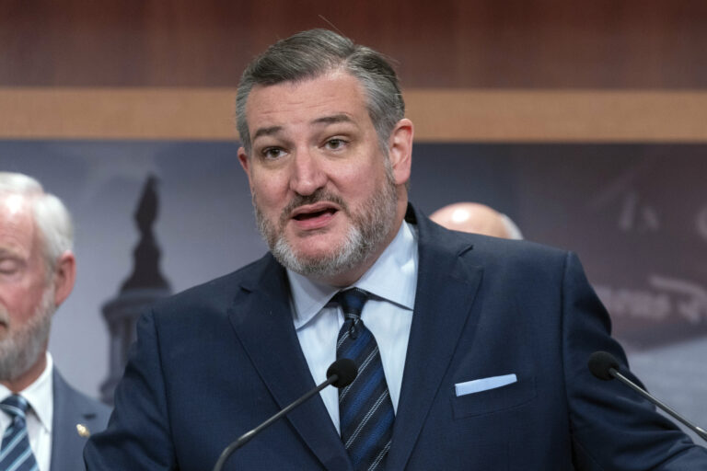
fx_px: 2789
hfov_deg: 14.4
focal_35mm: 142
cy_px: 236
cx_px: 354
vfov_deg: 9.7
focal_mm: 142
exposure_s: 1/400
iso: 2000
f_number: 4
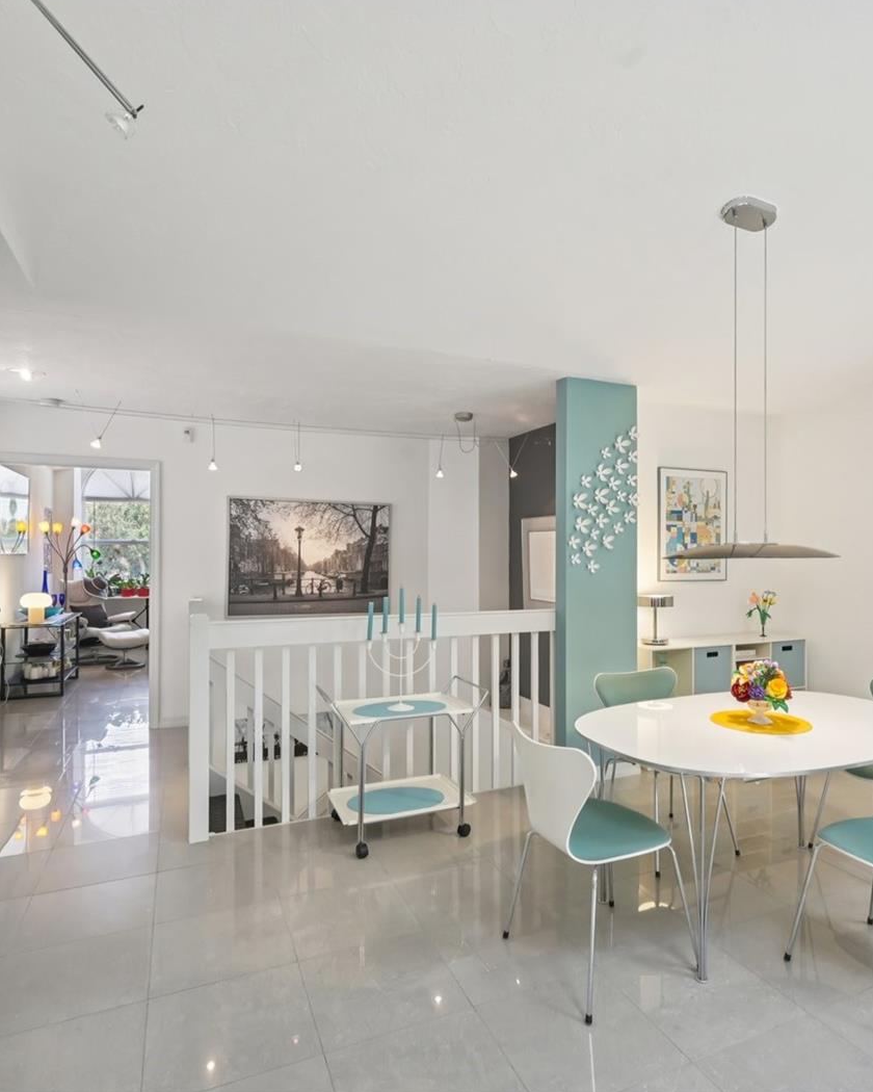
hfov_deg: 67.9
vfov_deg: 80.4
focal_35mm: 20
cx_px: 481
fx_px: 646
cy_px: 542
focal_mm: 14
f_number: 8
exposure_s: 1/20
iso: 400
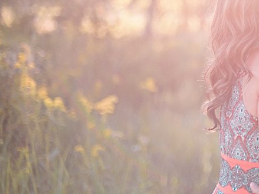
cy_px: 57
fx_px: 770
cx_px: 263
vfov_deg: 14.3
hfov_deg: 18.6
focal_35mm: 103
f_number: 1.6
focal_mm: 50
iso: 500
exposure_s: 1/8000
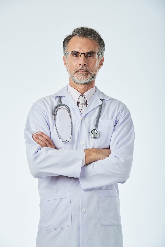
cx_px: 82
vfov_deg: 12.4
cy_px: 124
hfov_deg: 8.3
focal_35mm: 165
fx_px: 1134
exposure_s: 1/250
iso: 400
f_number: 11
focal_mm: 165
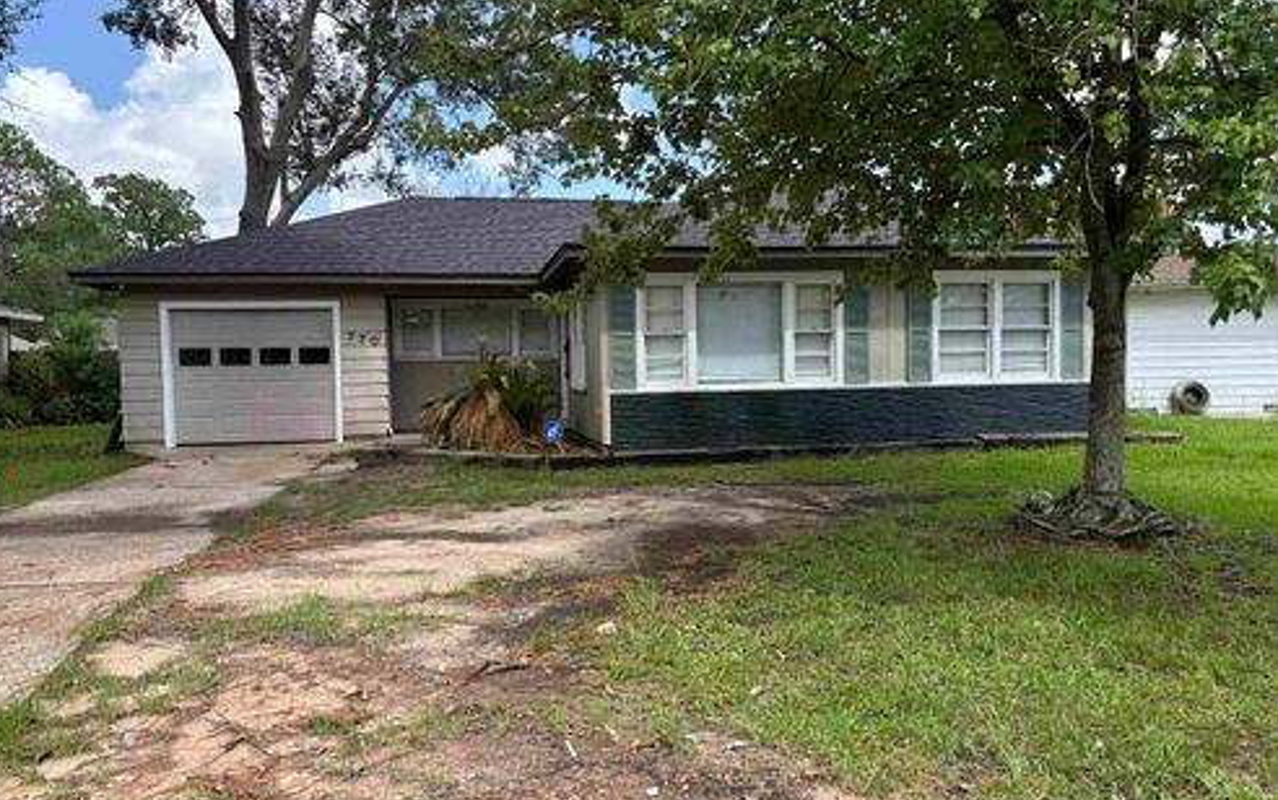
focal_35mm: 28
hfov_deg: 66.4
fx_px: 976
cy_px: 399
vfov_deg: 44.6
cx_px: 634
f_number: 1.6
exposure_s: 1/858
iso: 50
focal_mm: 5.96
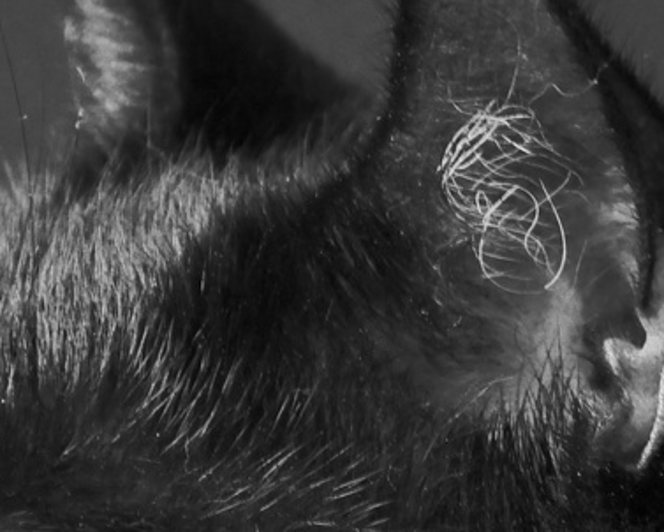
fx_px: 20527
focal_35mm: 1044
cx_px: 444
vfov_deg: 1.5
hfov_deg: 1.9
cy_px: 595
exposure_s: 1/15
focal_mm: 140
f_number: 5.6
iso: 3200
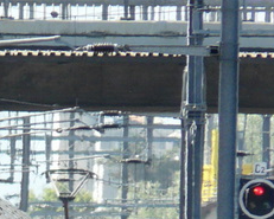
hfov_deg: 1.0
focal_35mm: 1979
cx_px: -173
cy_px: 291
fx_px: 16055
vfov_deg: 0.8
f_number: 4.5
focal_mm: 76.9
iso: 100
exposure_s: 1/250
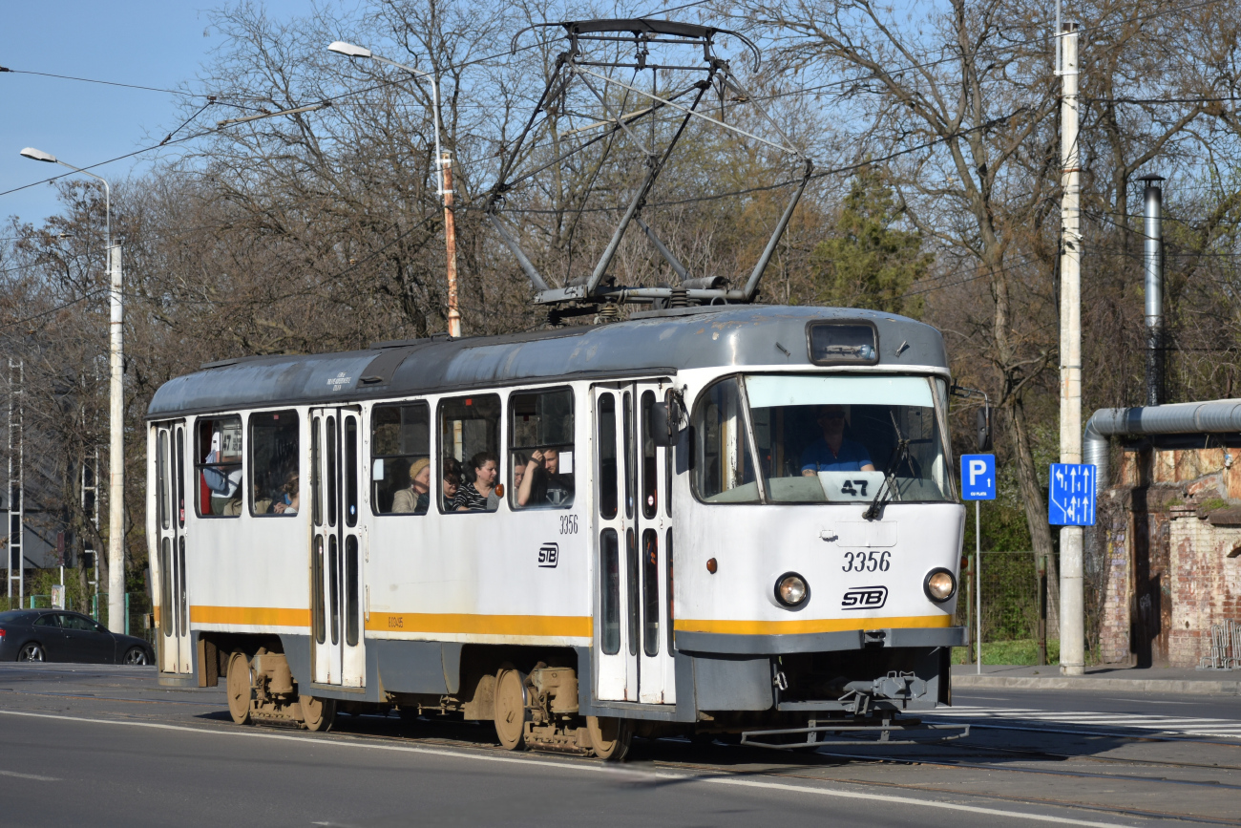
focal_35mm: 135
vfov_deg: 10.2
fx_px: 4654
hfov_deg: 15.2
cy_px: 414
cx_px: 620
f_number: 4.8
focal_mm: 90
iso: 200
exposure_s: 1/2500
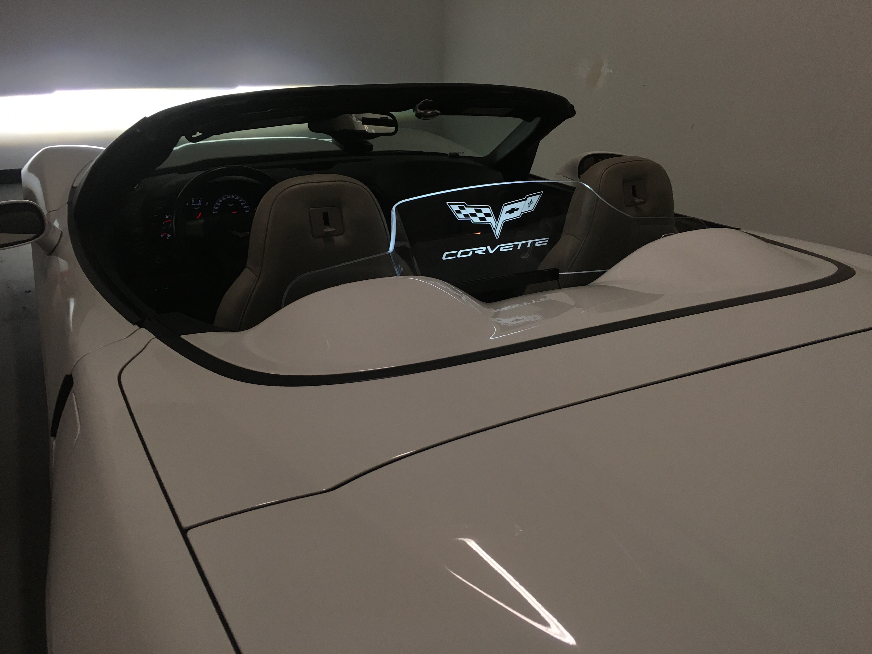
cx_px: 436
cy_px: 327
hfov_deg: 61.7
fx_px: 731
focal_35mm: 29
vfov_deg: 48.2
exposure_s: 1/30
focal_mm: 4.15
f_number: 2.2
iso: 50
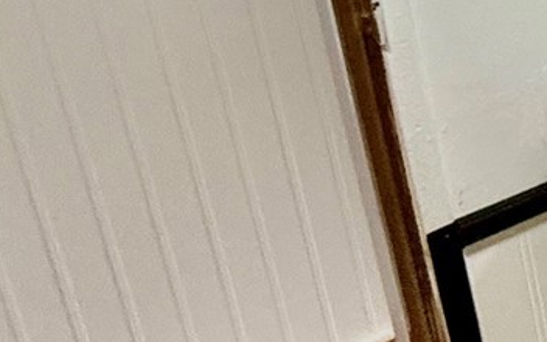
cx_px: 1346
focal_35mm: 81
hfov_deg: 14.6
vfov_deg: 14.9
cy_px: -180
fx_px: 1208
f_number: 2.2
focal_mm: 2.22
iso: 200
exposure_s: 1/120
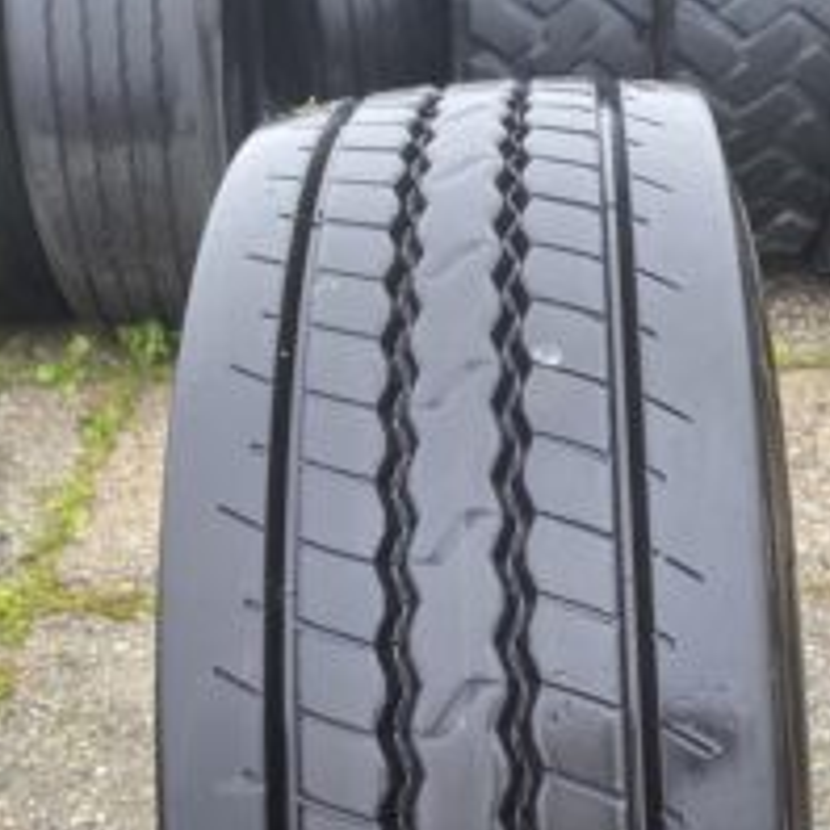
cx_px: 495
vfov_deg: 33.2
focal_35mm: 50
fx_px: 1356
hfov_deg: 33.9
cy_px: 639
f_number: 1.8
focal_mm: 4.25
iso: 125
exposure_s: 1/121
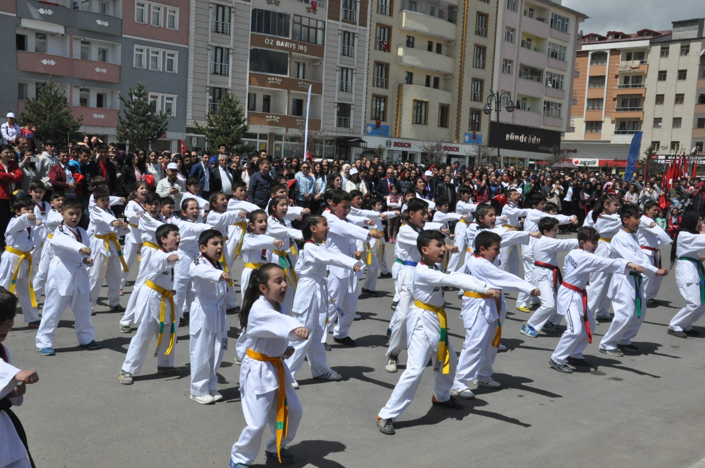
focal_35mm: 42
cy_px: 234
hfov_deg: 46.4
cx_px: 352
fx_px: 821
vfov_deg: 31.8
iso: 1600
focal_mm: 28
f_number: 18
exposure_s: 1/1250
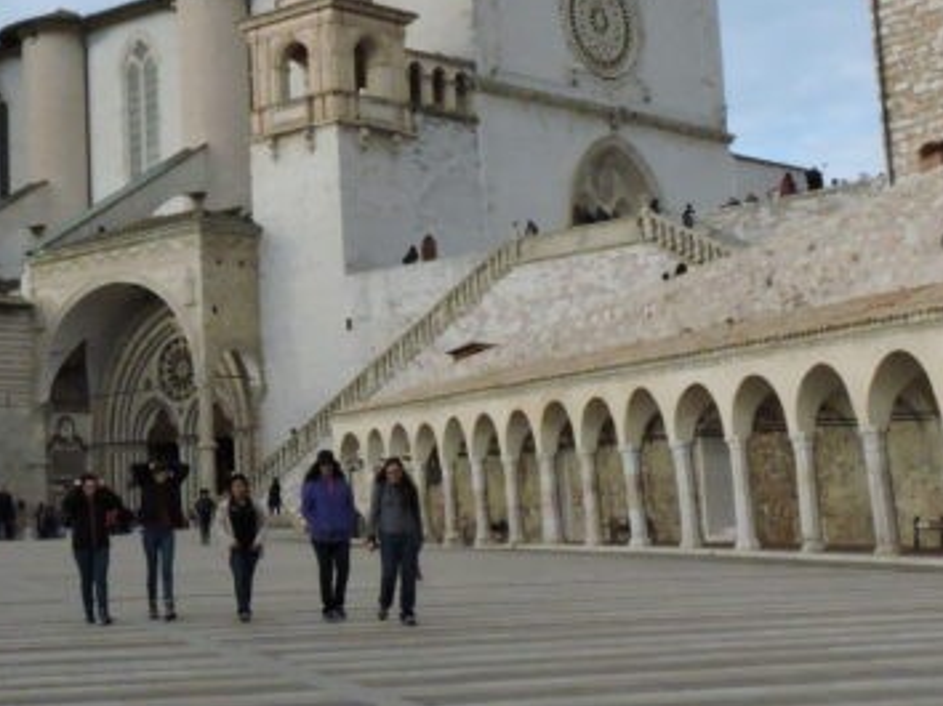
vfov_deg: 19.3
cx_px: 104
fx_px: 2069
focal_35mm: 76
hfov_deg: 25.0
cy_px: 218
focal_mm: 6.3
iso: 800
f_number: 7.6
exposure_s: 1/800
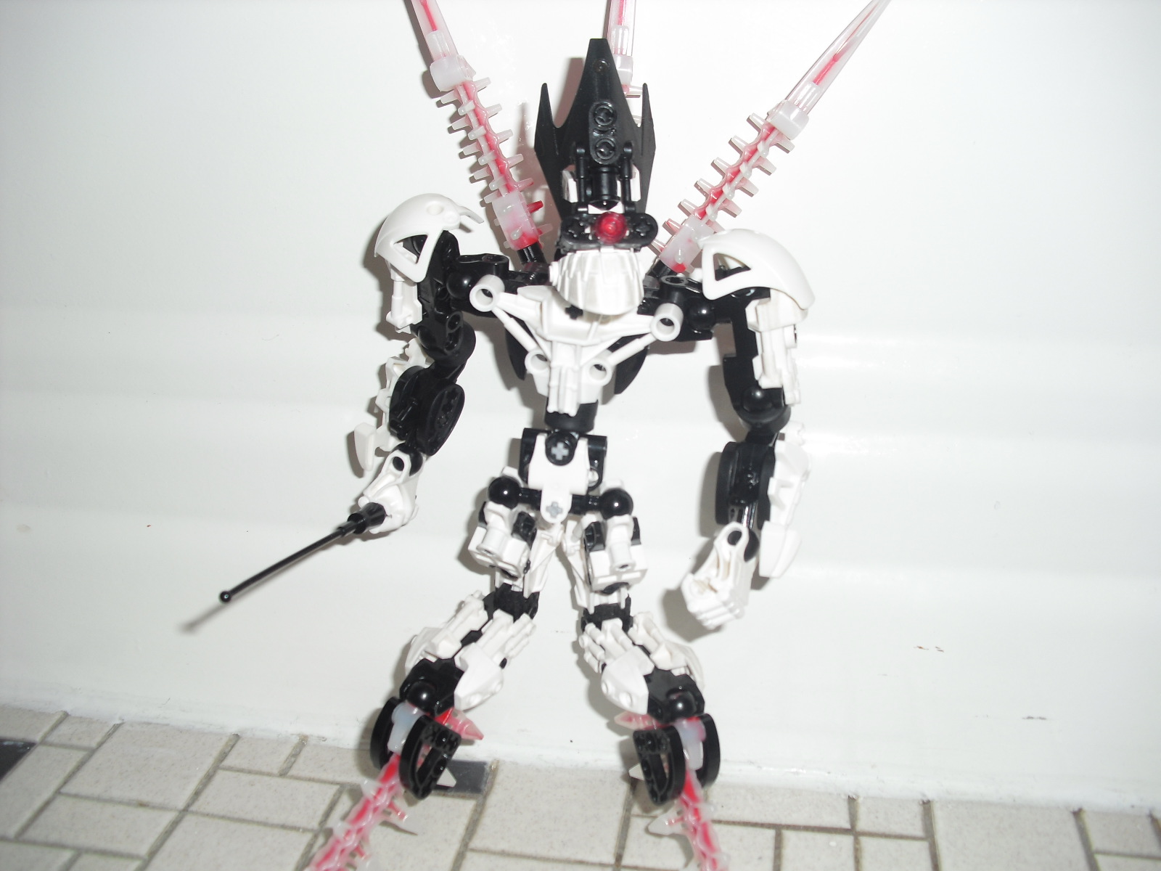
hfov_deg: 51.4
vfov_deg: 39.7
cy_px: 436
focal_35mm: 36
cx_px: 580
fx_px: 1207
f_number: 3.1
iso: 64
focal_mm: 6.3
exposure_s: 1/60
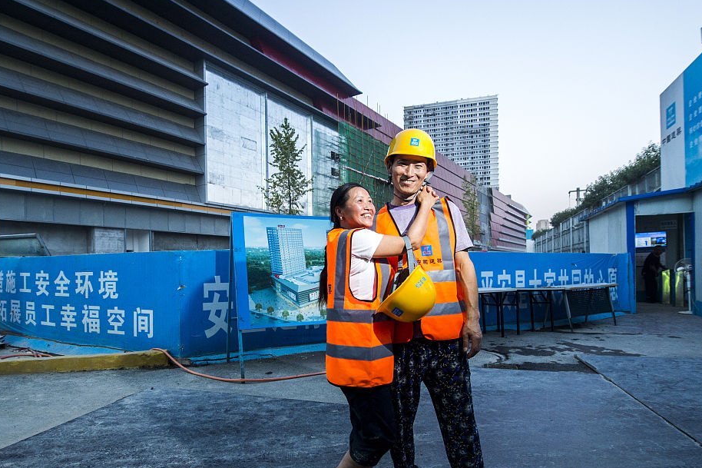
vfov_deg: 59.1
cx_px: 333
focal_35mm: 21
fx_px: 409
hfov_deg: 81.2
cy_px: 275
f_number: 5
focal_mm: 16
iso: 640
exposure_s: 1/100
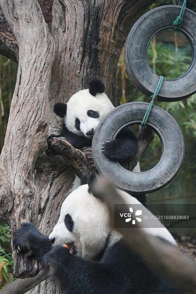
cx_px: 98
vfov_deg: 14.6
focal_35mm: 140
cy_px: 147
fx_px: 1142
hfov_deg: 9.8
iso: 1000
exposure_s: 1/160
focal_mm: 140
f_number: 5
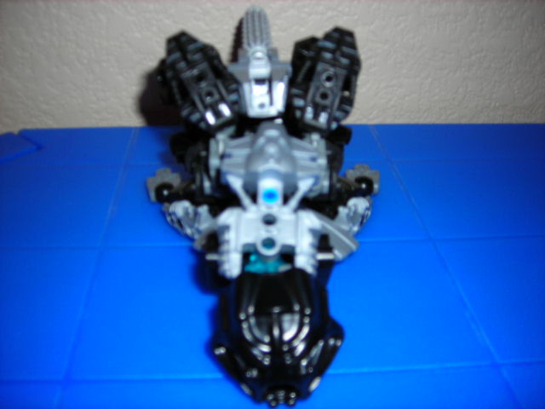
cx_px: 272
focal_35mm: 38
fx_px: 598
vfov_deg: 37.7
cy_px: 204
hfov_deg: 49.0
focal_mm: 6.3
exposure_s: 1/60.1
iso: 50
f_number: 3.2
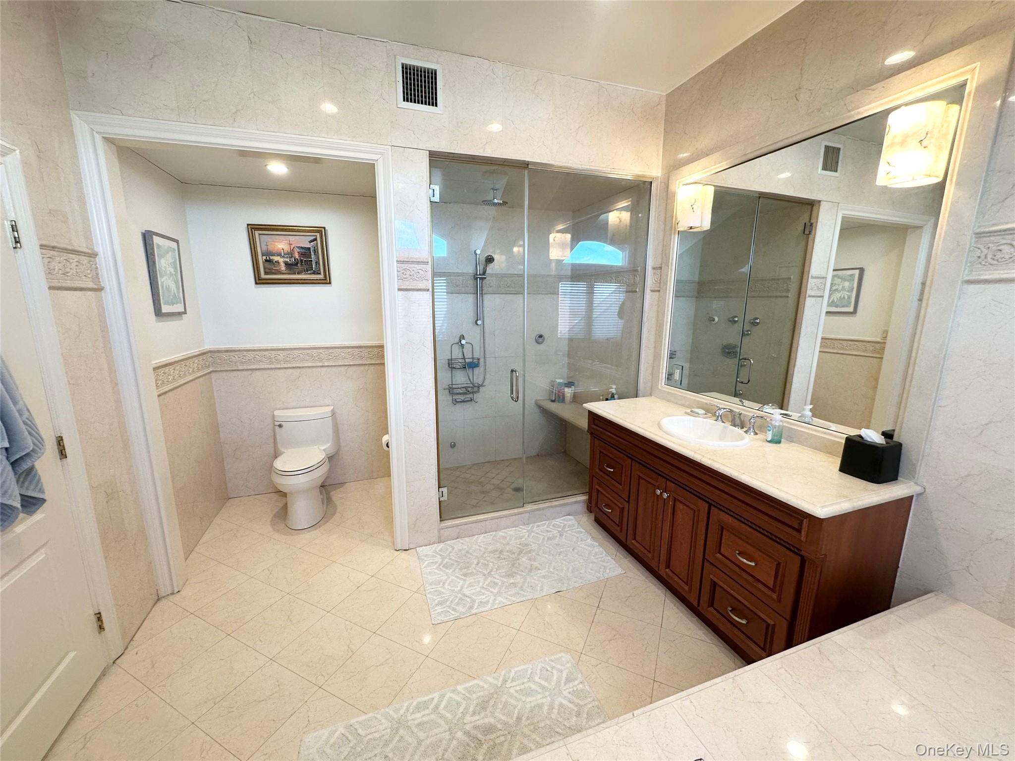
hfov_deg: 102.1
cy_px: 380
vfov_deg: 85.7
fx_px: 411
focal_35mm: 14
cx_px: 508
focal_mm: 2.22
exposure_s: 1/120
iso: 125
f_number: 2.2
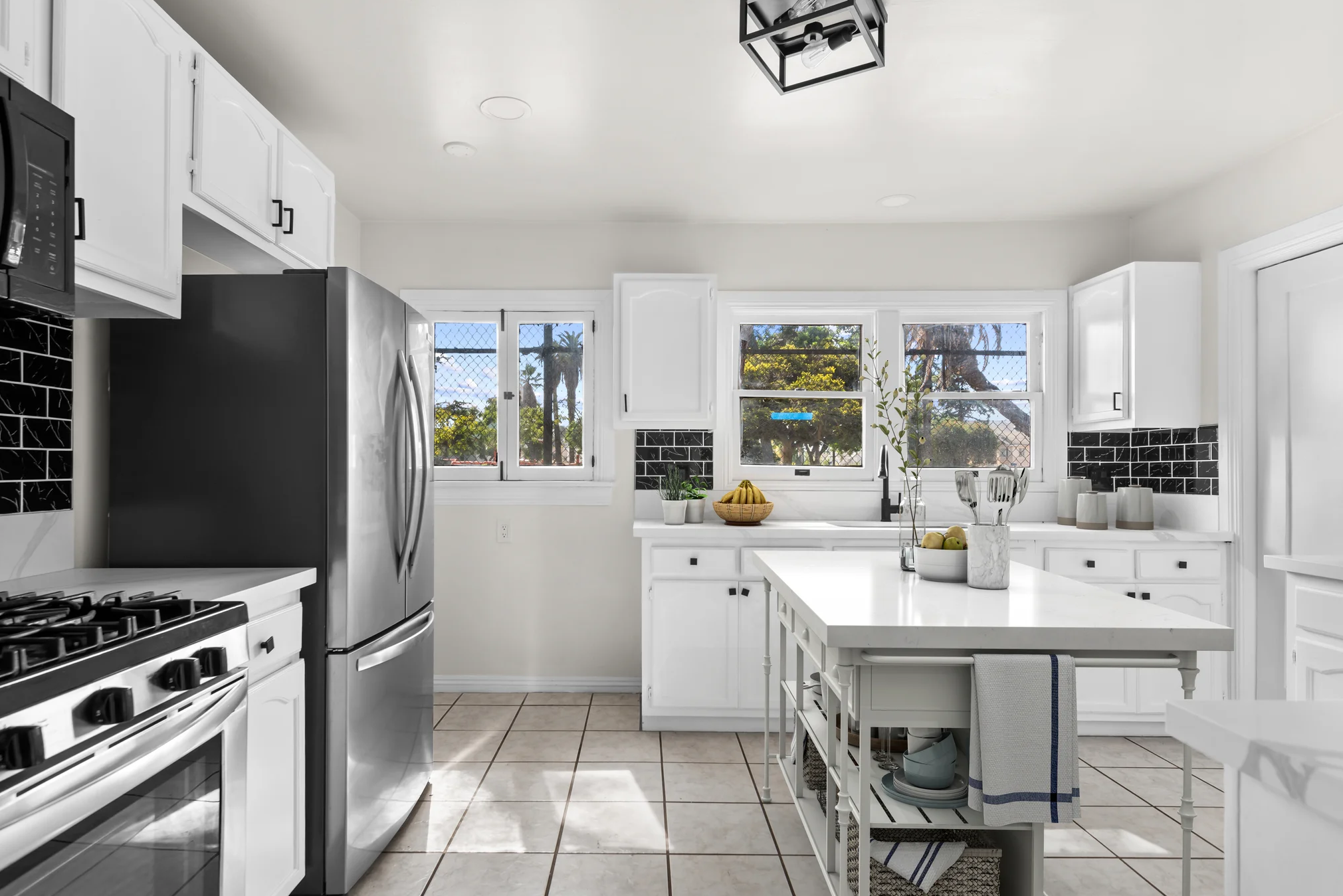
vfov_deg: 64.6
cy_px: 461
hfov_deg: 86.8
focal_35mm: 19
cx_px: 631
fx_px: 709
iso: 100
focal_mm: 16
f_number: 6.3
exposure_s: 1/10
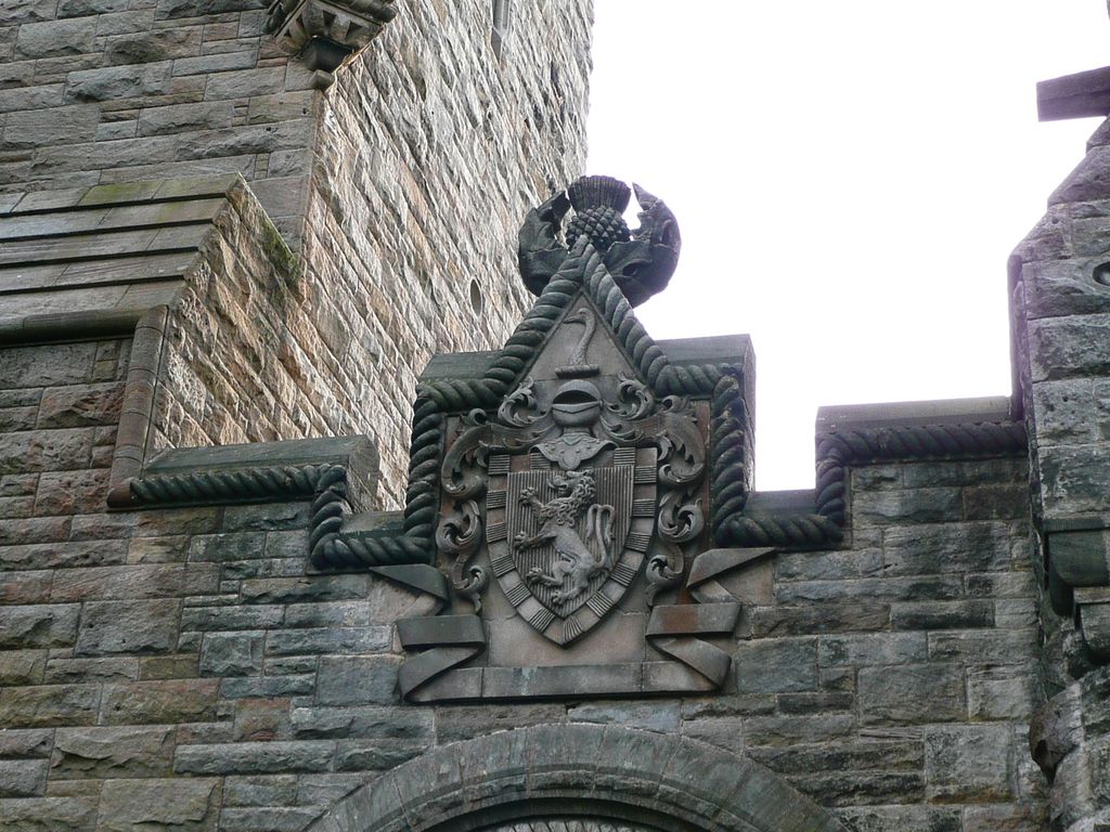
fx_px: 1828
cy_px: 416
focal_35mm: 57
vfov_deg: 25.7
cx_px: 555
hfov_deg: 33.8
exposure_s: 1/160
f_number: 3.8
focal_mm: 6.2
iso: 100
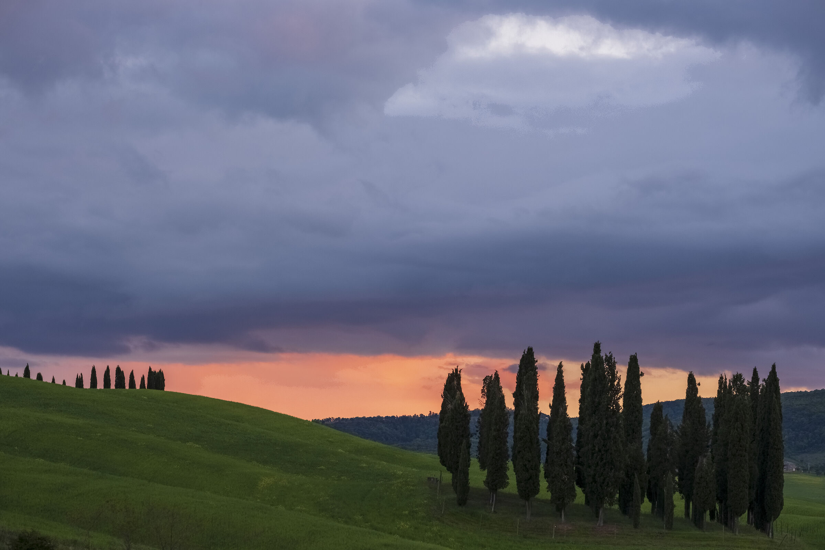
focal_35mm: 117
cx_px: 412
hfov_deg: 17.5
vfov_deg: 11.7
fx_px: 2681
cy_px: 275
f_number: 7.1
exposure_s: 1/1100
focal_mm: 77.9
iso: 2000
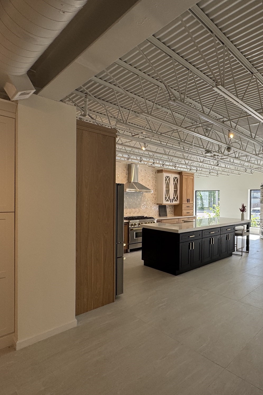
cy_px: 202
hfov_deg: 56.2
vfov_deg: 84.0
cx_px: 220
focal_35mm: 20
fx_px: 219
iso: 40
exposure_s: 1/249
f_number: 2.2
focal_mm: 2.22
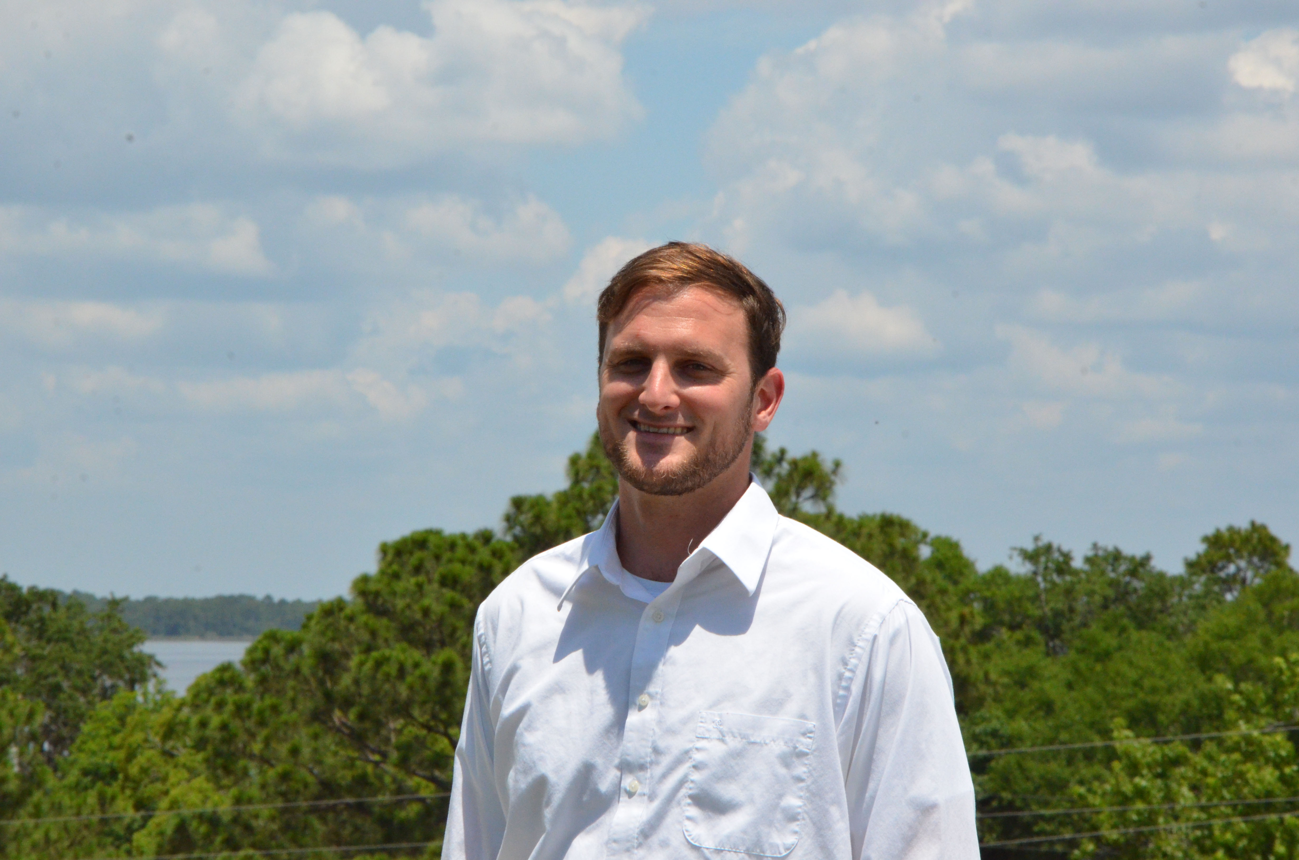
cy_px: 430
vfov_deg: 8.7
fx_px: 5671
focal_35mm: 158
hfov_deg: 13.1
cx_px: 650
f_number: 20
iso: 2500
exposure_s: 1/1600
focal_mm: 105
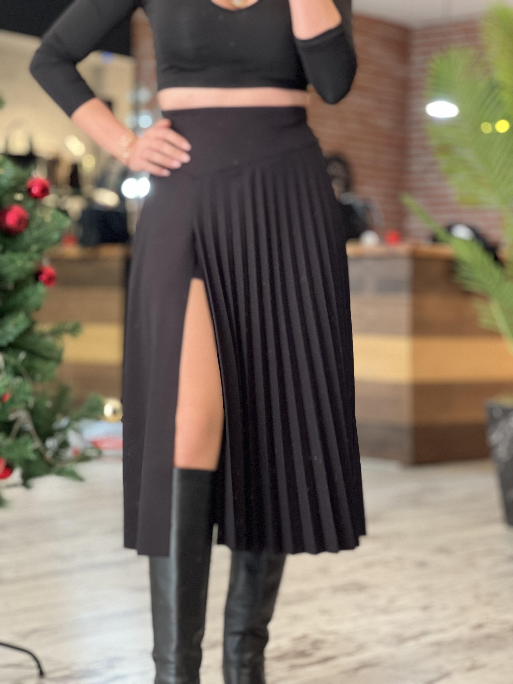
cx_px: 256
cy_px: 342
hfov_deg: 19.1
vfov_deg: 25.3
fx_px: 1521
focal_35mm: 77
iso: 320
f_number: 2.8
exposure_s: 1/33
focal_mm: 9
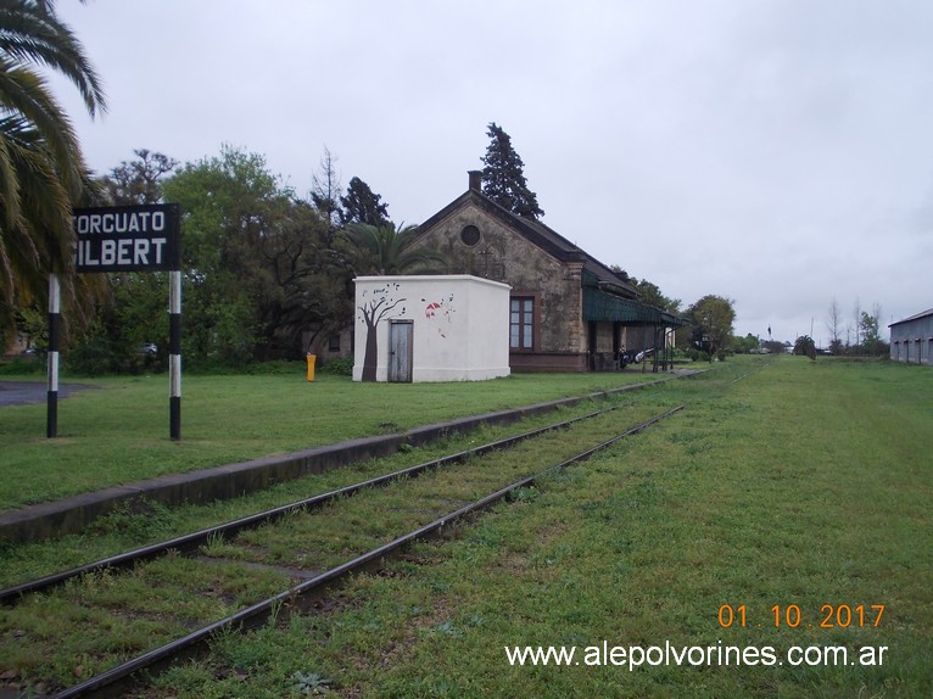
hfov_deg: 49.0
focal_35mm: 38
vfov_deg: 37.7
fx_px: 1024
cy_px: 350
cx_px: 466
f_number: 6.2
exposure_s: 1/125
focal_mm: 5.3
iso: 80
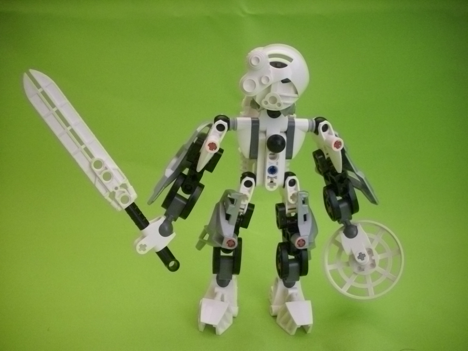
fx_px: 419
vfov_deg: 45.4
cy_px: 176
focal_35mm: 31
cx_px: 234
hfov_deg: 58.4
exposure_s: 1/15
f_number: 2.8
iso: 400
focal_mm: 6.2
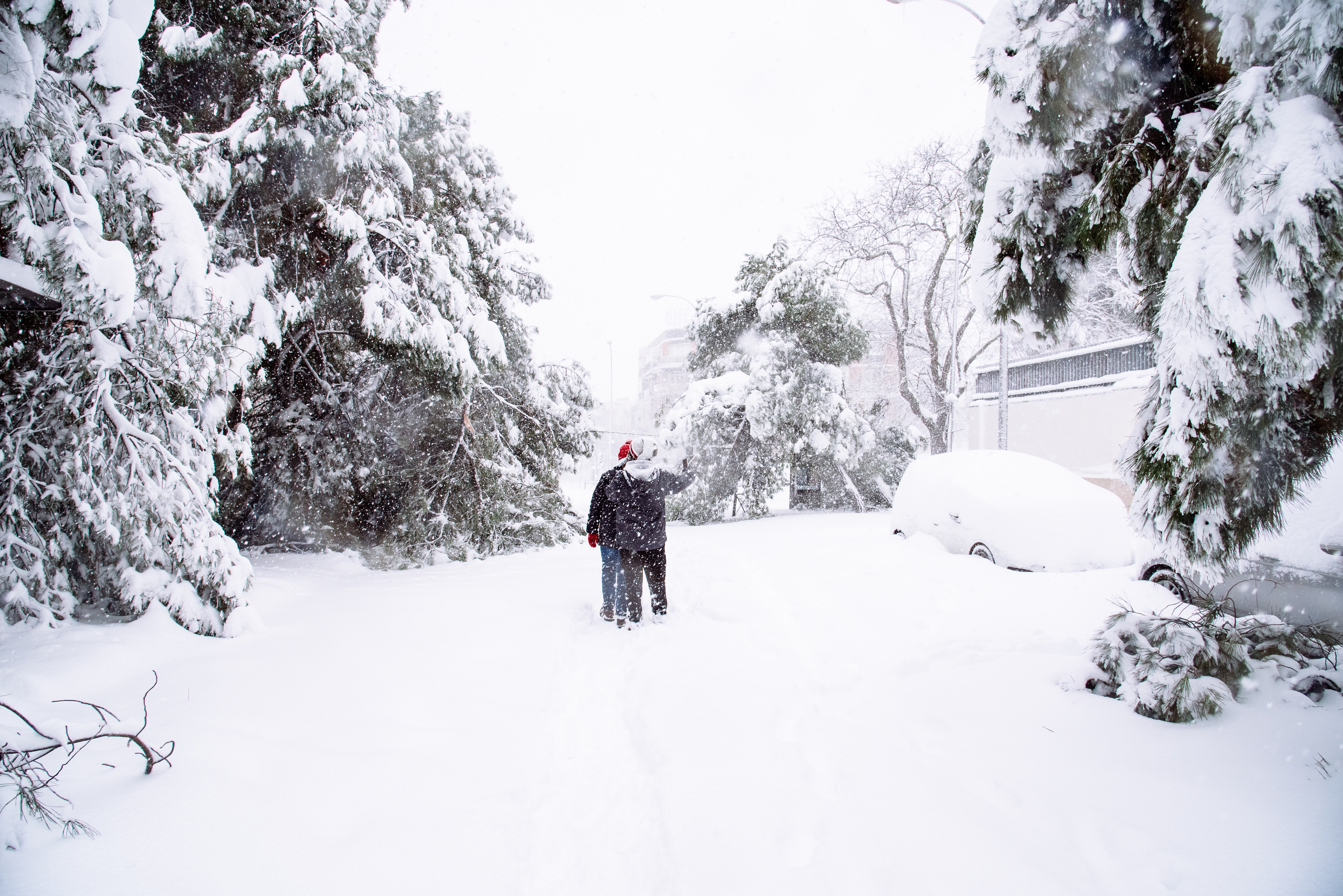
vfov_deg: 53.2
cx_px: 672
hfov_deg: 73.7
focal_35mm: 24
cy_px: 448
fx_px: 896
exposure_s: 1/320
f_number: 8
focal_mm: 24
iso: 1250
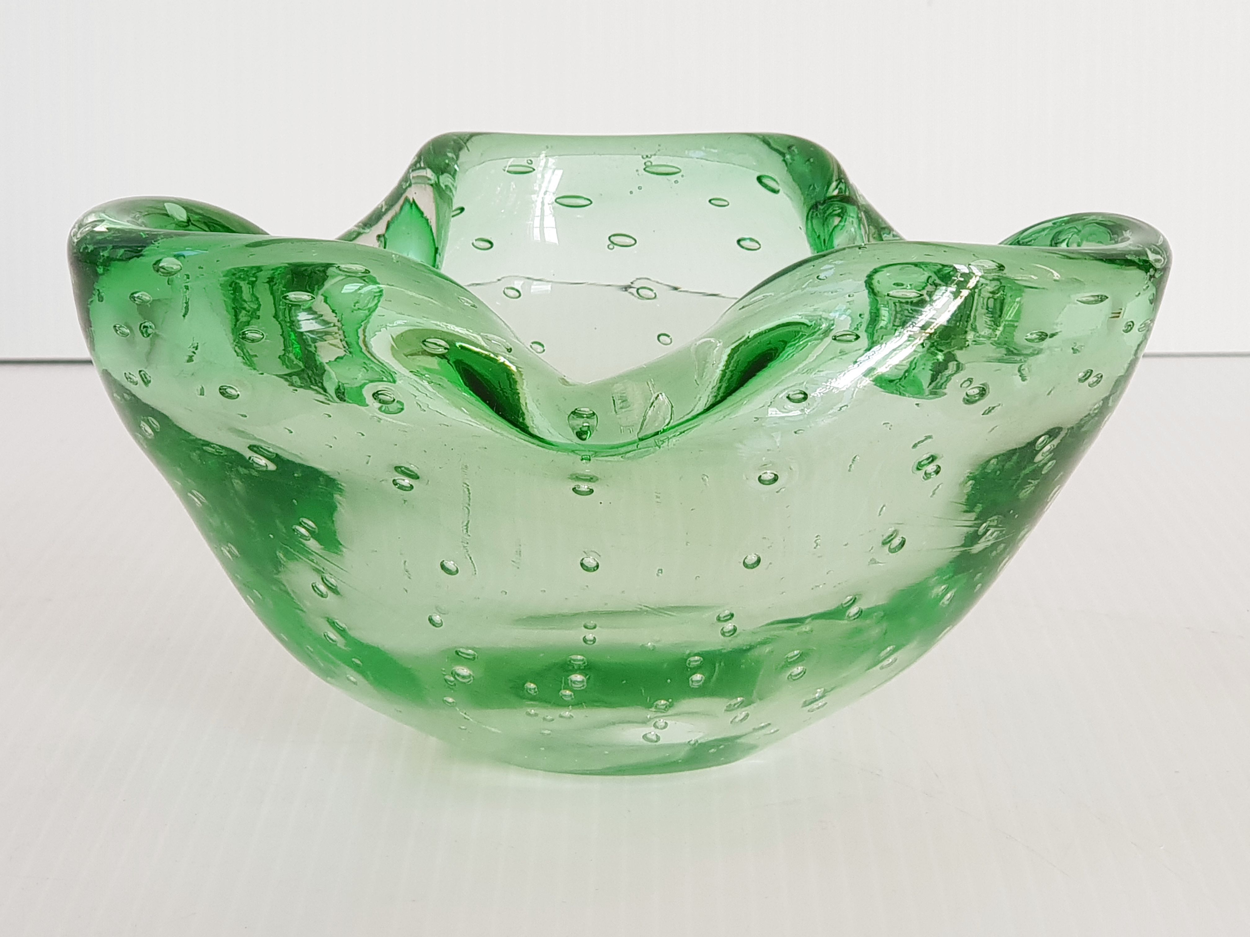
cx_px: 625
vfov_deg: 28.0
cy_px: 468
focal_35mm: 52
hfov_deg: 36.8
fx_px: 1878
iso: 40
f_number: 2.4
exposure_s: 1/50
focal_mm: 6
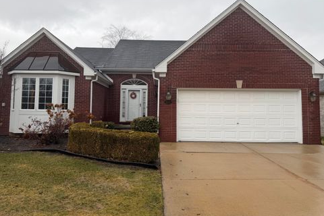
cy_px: 96
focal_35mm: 26
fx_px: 234
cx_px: 157
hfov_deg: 69.4
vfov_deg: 49.5
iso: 64
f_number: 1.78
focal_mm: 6.76
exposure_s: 1/200
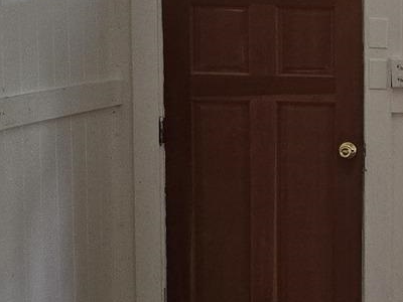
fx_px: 1339
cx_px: 636
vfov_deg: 12.9
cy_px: 181
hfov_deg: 15.5
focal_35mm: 115
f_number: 1.7
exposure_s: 1/120
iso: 250
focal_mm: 6.3
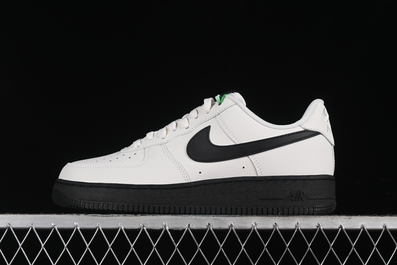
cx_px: 198
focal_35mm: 75
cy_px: 132
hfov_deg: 27.0
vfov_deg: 18.2
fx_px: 827
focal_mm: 50
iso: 160
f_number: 8
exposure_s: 1/80
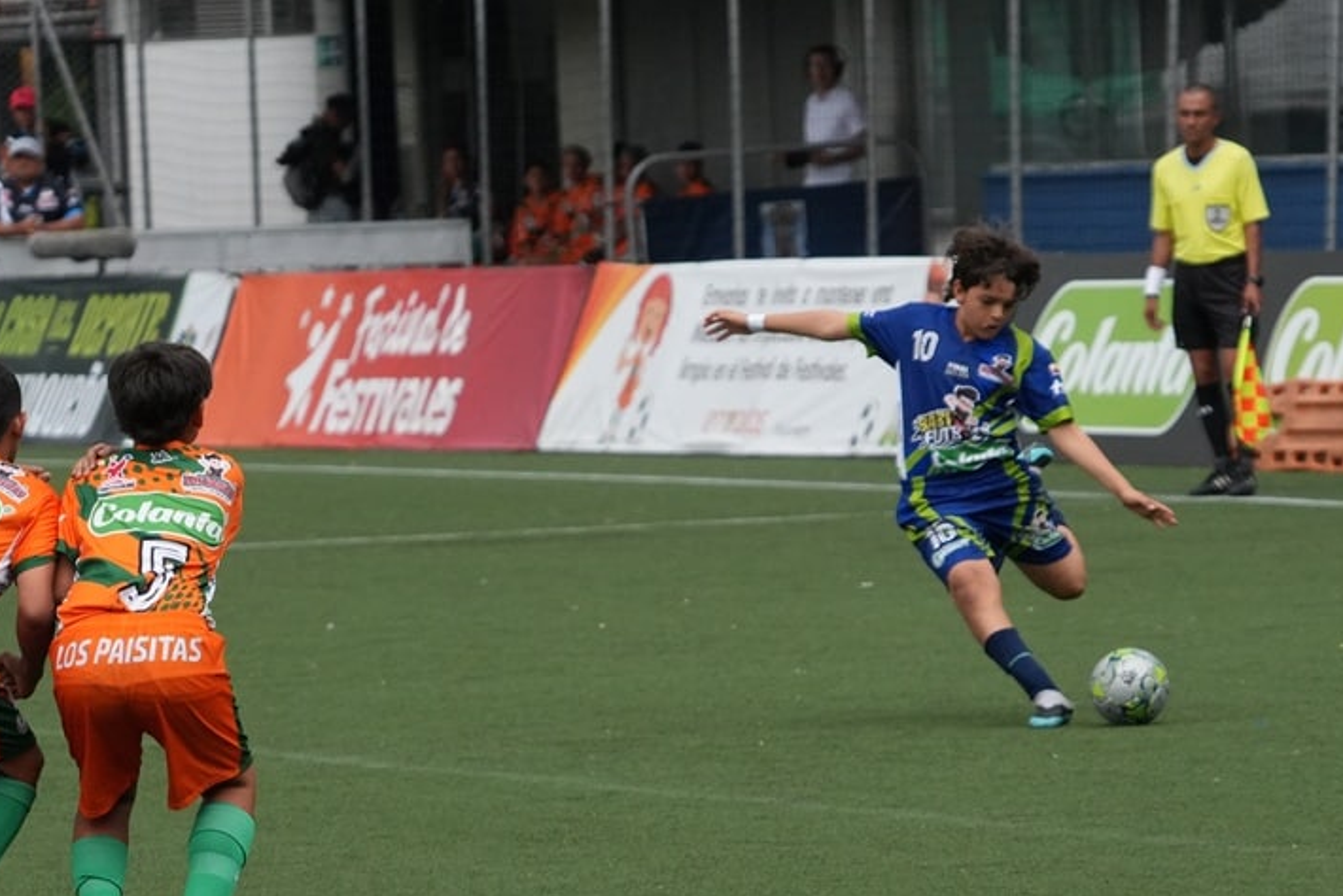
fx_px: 13808
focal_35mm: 370
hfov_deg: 5.6
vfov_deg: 3.7
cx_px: 624
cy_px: 692
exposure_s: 1/3200
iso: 1600
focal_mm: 146
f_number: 5
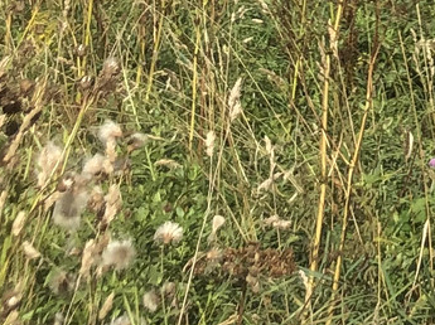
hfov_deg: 10.9
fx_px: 1958
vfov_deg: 8.4
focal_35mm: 156
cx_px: 1012
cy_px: -534
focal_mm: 4
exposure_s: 1/2825
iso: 20
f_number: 1.8
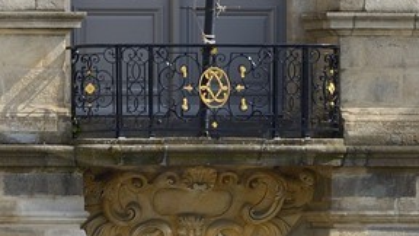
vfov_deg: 1.3
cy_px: -227
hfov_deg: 2.3
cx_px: 180
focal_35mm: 930
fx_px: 10332
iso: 200
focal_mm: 160
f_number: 8
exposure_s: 1/320
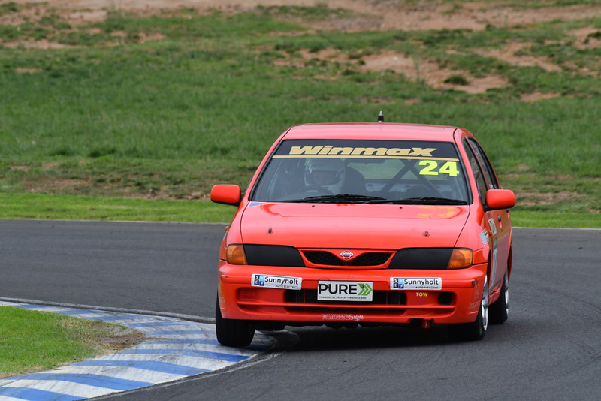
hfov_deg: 2.7
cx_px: 300
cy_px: 200
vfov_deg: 1.8
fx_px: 12525
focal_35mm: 750
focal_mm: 500
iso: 800
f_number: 11
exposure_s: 1/640
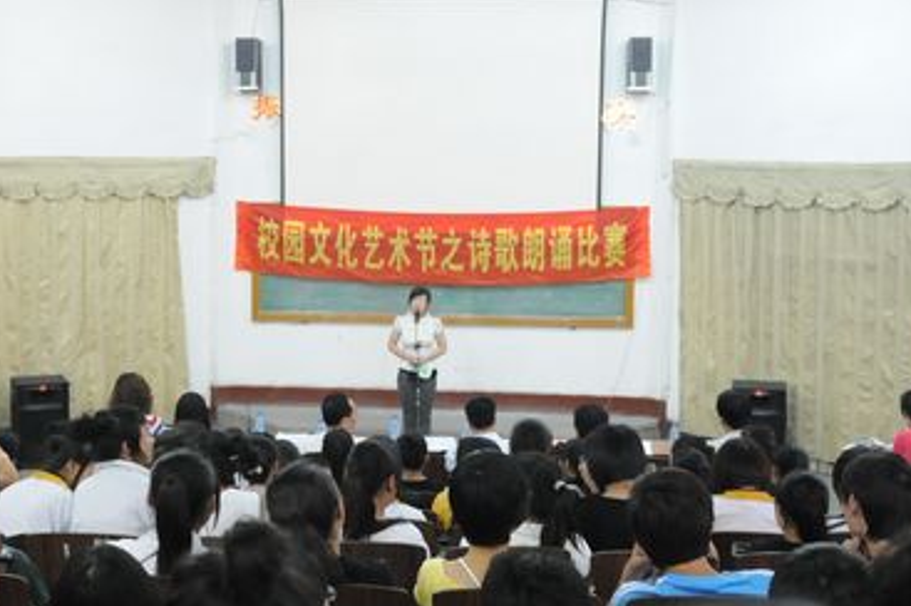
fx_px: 1239
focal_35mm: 49
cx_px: 362
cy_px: 251
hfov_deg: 40.2
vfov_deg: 27.4
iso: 1600
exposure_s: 1/30
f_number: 2.8
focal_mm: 24
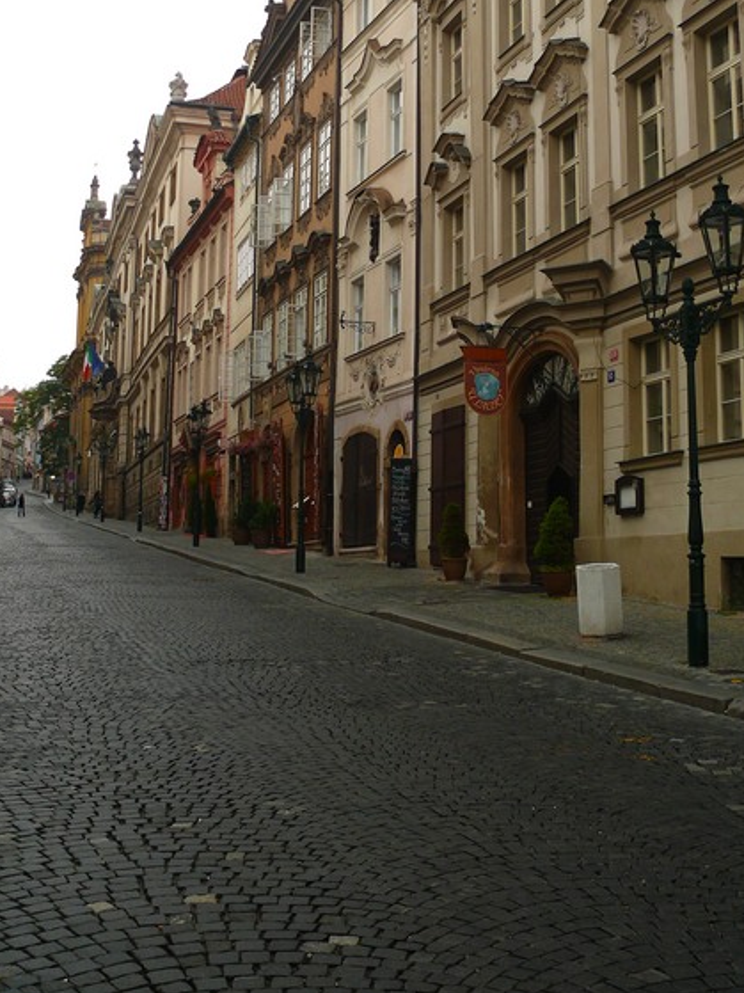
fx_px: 1347
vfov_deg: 40.2
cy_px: 375
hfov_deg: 30.9
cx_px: 407
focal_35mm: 47
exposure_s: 1/50
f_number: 2.8
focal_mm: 7.4
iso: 100
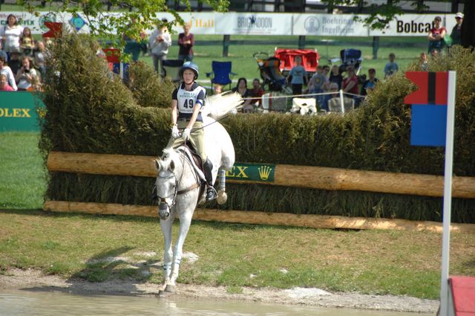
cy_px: 158
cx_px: 238
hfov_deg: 6.9
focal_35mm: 300
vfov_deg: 4.6
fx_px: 3953
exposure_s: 1/1000
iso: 500
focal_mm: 200
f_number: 5.6
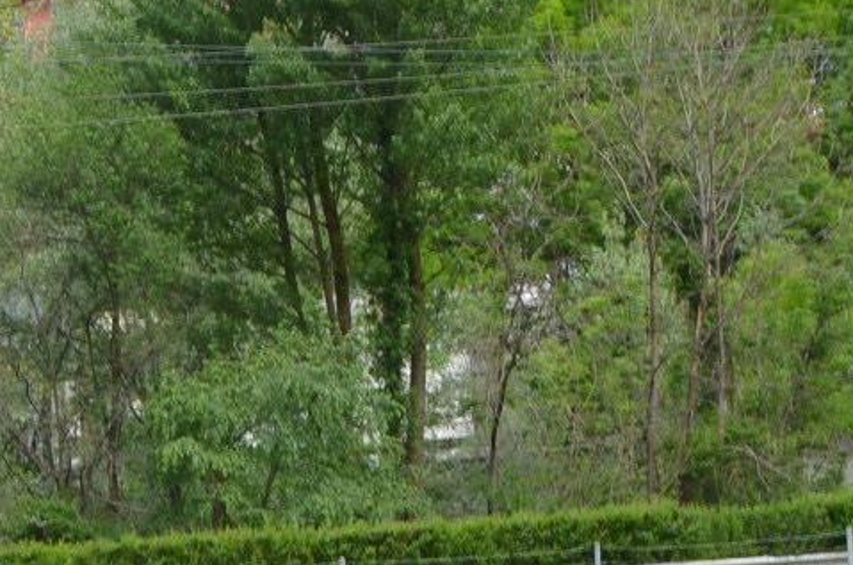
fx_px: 11843
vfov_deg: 2.7
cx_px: -128
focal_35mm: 501
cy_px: 796
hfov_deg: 4.1
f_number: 8
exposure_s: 1/250
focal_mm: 80
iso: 200
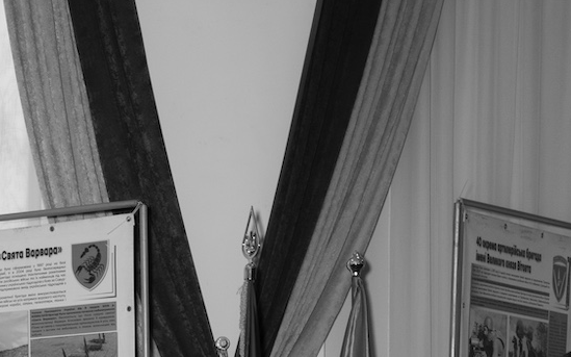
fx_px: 2163
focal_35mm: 139
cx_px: -322
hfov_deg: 14.0
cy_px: 725
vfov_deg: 8.9
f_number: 10
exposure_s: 1/100
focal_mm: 45
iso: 500
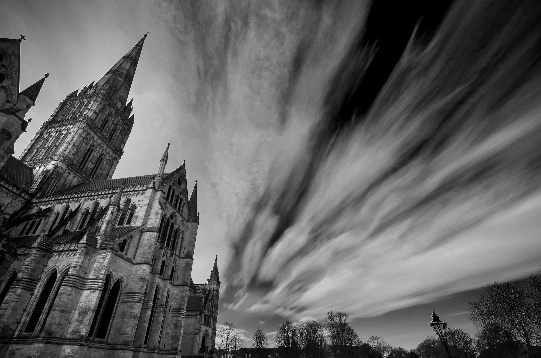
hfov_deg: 100.5
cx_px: 270
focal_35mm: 15
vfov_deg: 77.1
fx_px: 225
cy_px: 179
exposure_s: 1/80
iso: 100
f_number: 8
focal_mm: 10
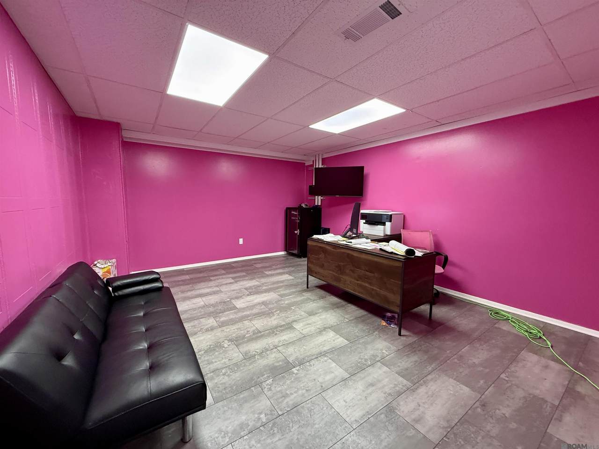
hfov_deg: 102.1
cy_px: 224
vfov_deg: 85.7
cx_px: 300
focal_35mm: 14
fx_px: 242
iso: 400
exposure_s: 1/60
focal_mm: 2.22
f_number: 2.2
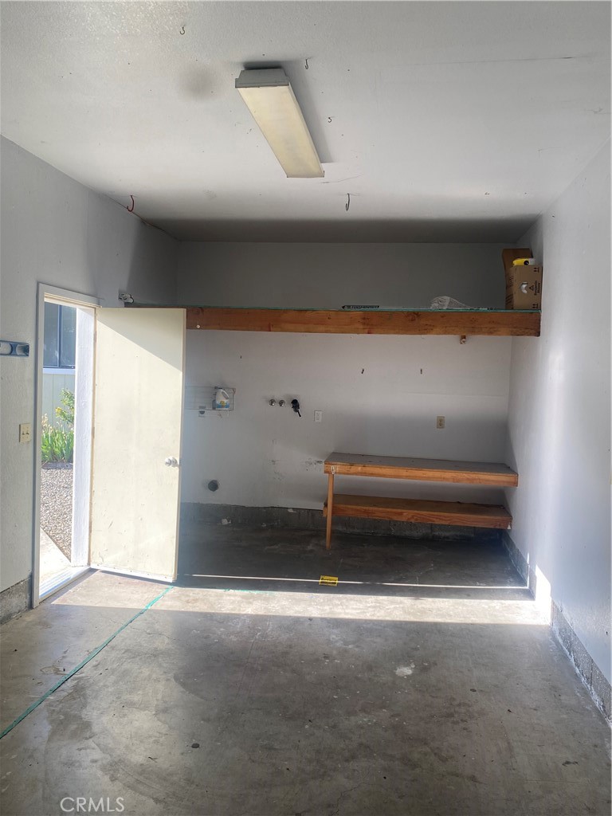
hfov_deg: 53.1
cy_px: 408
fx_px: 613
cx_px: 306
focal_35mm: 26
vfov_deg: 67.3
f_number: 1.8
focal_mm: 4.25
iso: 32
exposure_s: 1/153
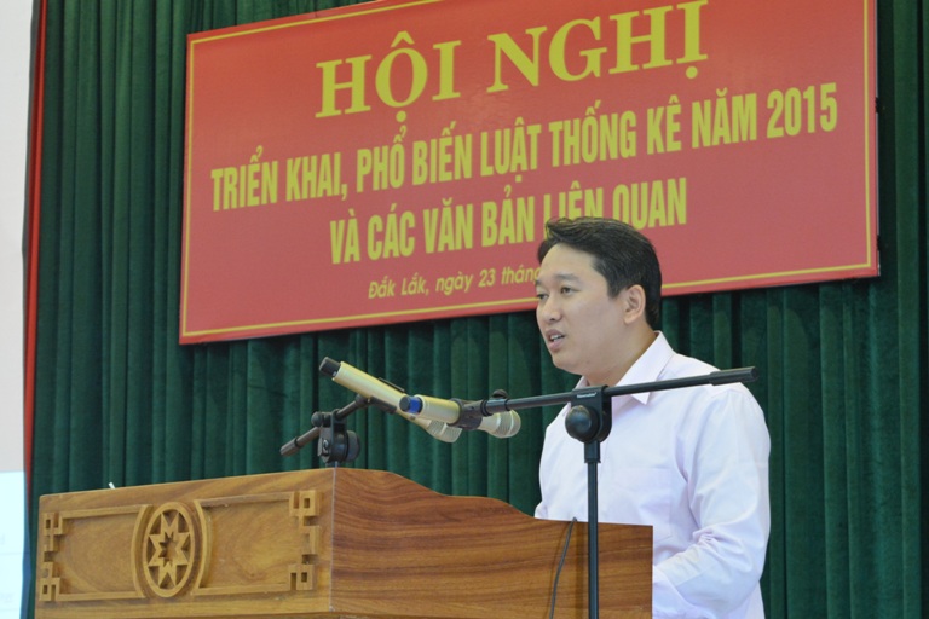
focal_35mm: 82
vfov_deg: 16.6
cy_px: 310
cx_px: 464
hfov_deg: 24.6
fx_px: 2129
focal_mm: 55
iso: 1600
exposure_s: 1/15
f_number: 5.6
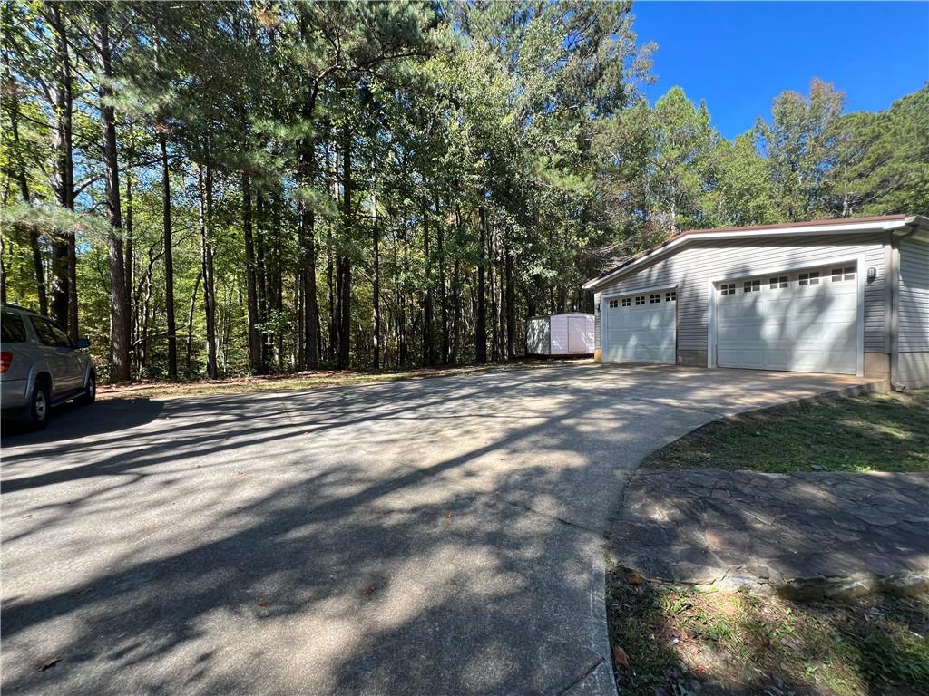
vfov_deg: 89.9
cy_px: 348
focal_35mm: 13
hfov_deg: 106.2
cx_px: 464
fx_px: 349
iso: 32
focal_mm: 1.57
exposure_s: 1/279
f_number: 1.8
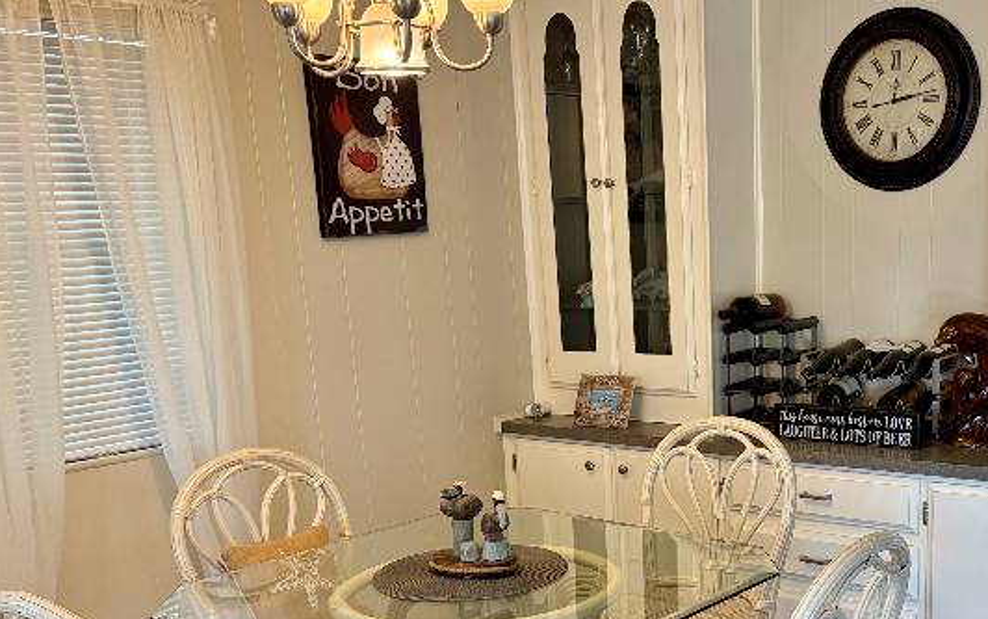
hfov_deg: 44.6
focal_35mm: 44
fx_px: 1185
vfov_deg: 28.4
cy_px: 531
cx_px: 663
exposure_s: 1/120
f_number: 1.6
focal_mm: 5.96
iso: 125
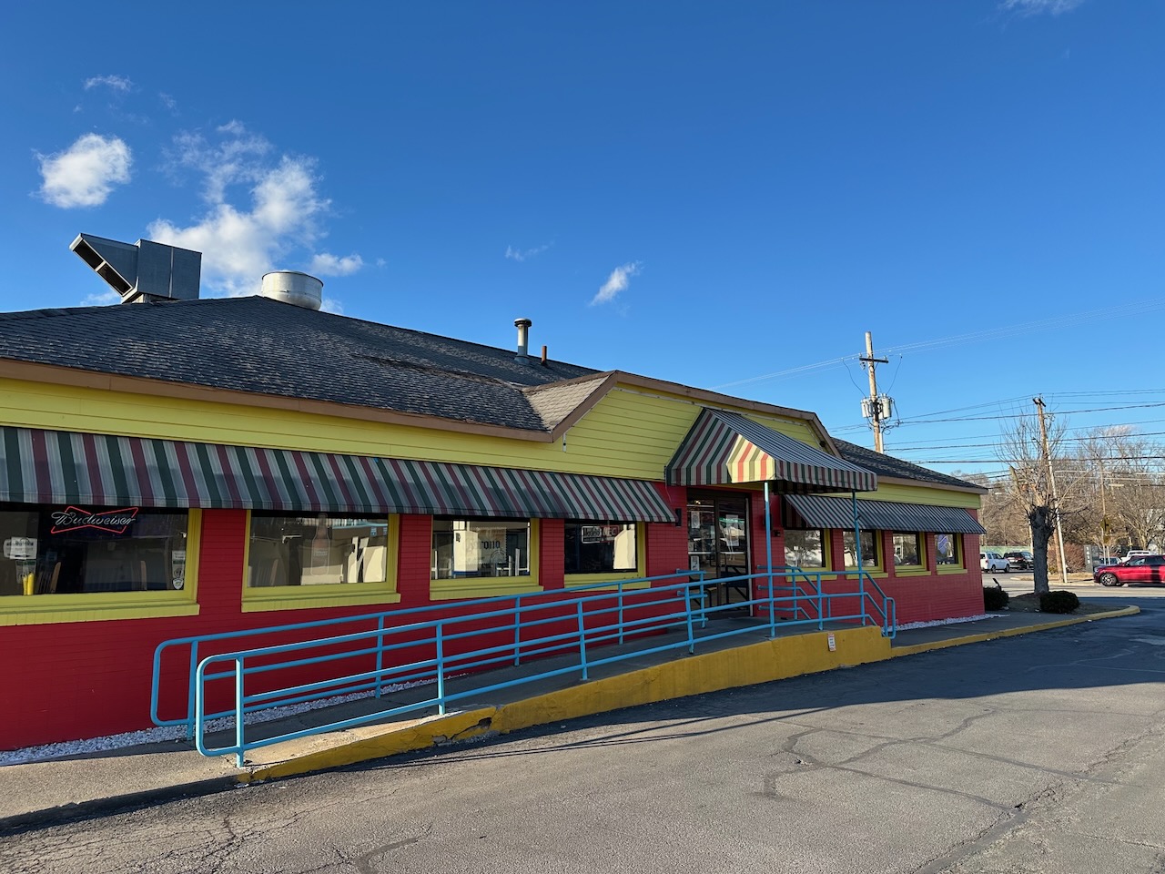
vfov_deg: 56.8
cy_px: 437
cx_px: 582
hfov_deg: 71.6
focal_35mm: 24
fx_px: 808
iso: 80
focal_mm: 6.86
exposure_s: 1/2070
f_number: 1.78
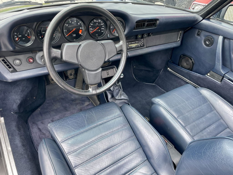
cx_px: 116
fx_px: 175
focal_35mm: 26
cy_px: 88
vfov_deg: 53.1
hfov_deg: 67.3
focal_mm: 4.2
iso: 32
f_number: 1.6
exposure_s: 1/121
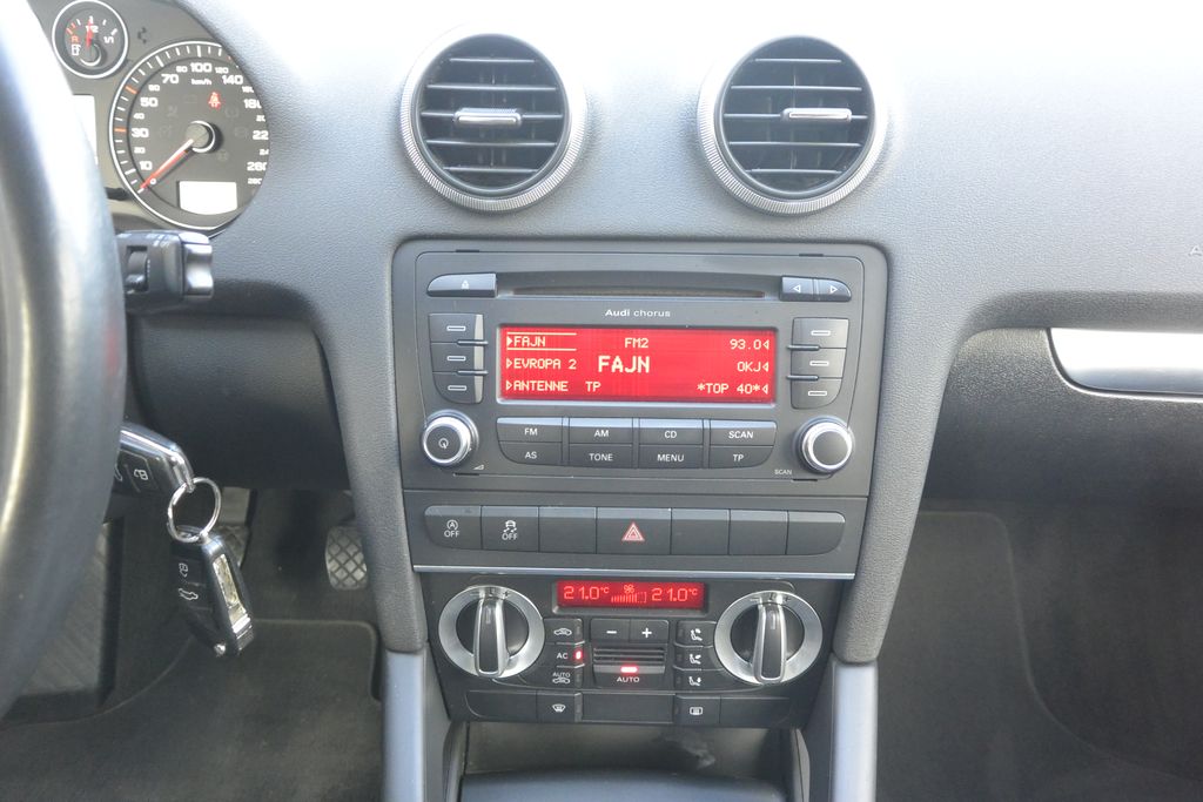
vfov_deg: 47.9
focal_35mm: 27
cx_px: 602
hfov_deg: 67.4
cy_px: 401
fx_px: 902
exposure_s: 1/30
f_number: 3.5
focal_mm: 10
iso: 1000
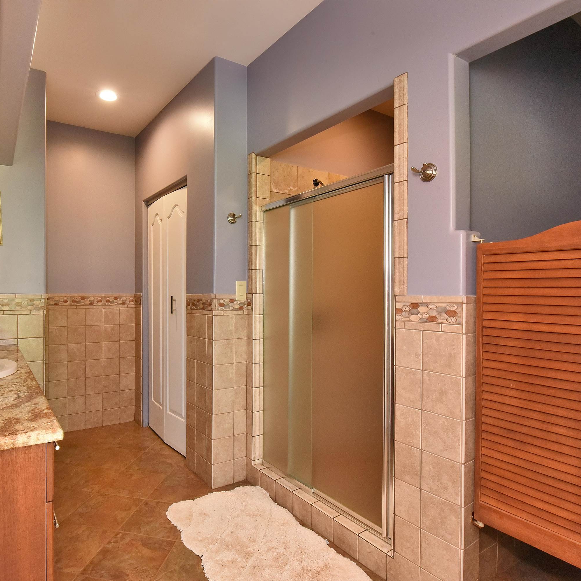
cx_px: 227
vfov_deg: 72.1
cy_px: 298
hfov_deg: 71.3
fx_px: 399
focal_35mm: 21
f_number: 16
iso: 6400
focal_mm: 16
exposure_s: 1/60
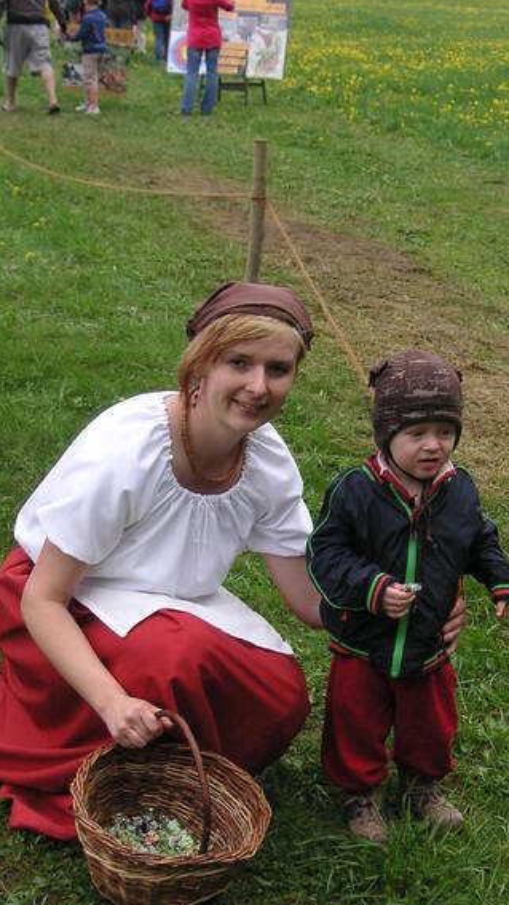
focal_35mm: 63
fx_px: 1511
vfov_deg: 33.1
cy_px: 571
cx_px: 324
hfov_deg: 19.1
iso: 50
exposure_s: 1/500
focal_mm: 6.9
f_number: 3
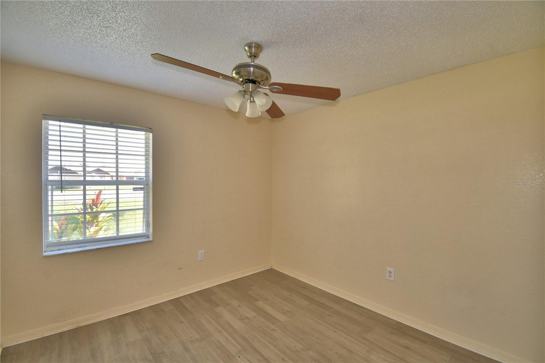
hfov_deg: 100.4
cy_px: 182
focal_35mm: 15
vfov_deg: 77.3
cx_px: 272
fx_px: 227
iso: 125
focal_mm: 10
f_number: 4.5
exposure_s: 1/60
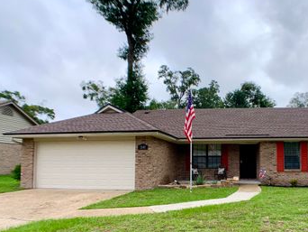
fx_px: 338
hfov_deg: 47.6
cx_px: 221
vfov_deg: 37.5
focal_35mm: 38
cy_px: 145
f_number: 1.8
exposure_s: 1/1427
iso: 25
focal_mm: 4.25
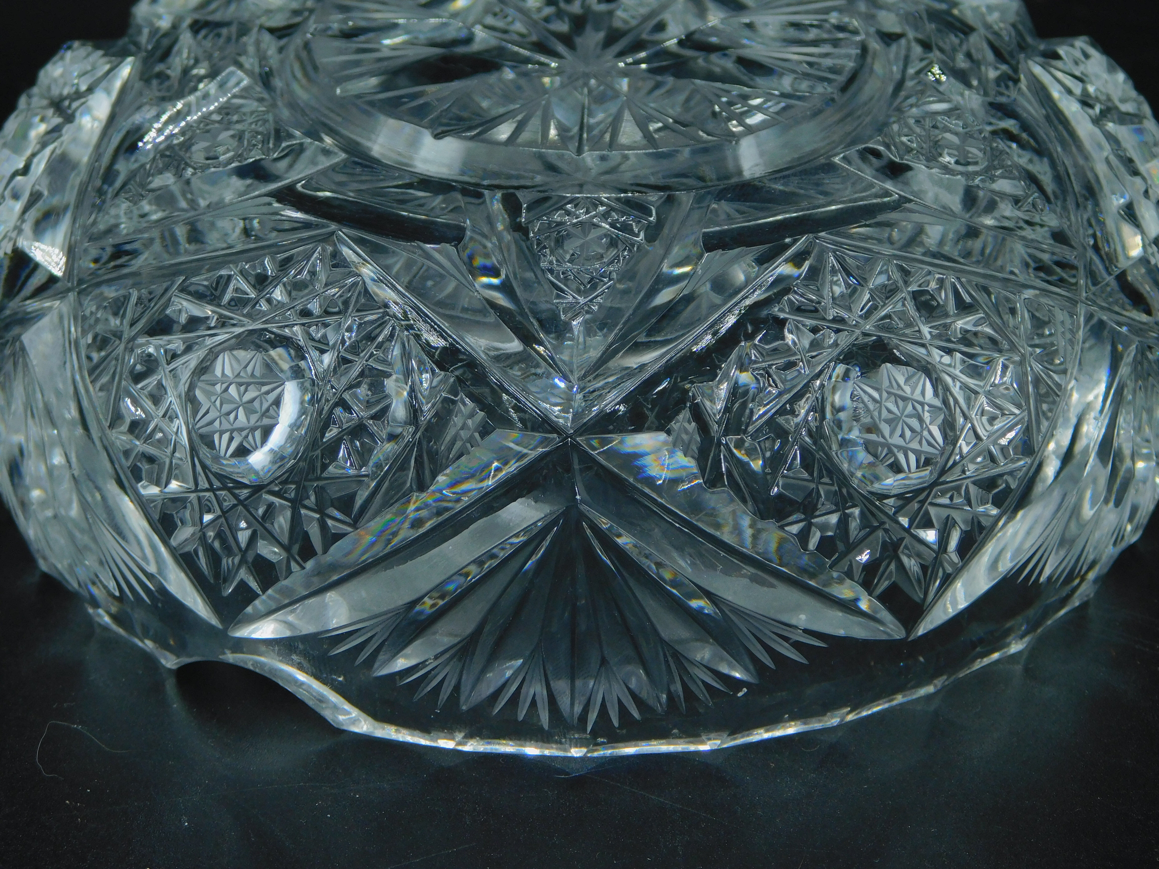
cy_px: 434
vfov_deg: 12.9
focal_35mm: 115
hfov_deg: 17.1
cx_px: 580
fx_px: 3850
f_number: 4.8
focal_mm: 20.3
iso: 125
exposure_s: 1/125
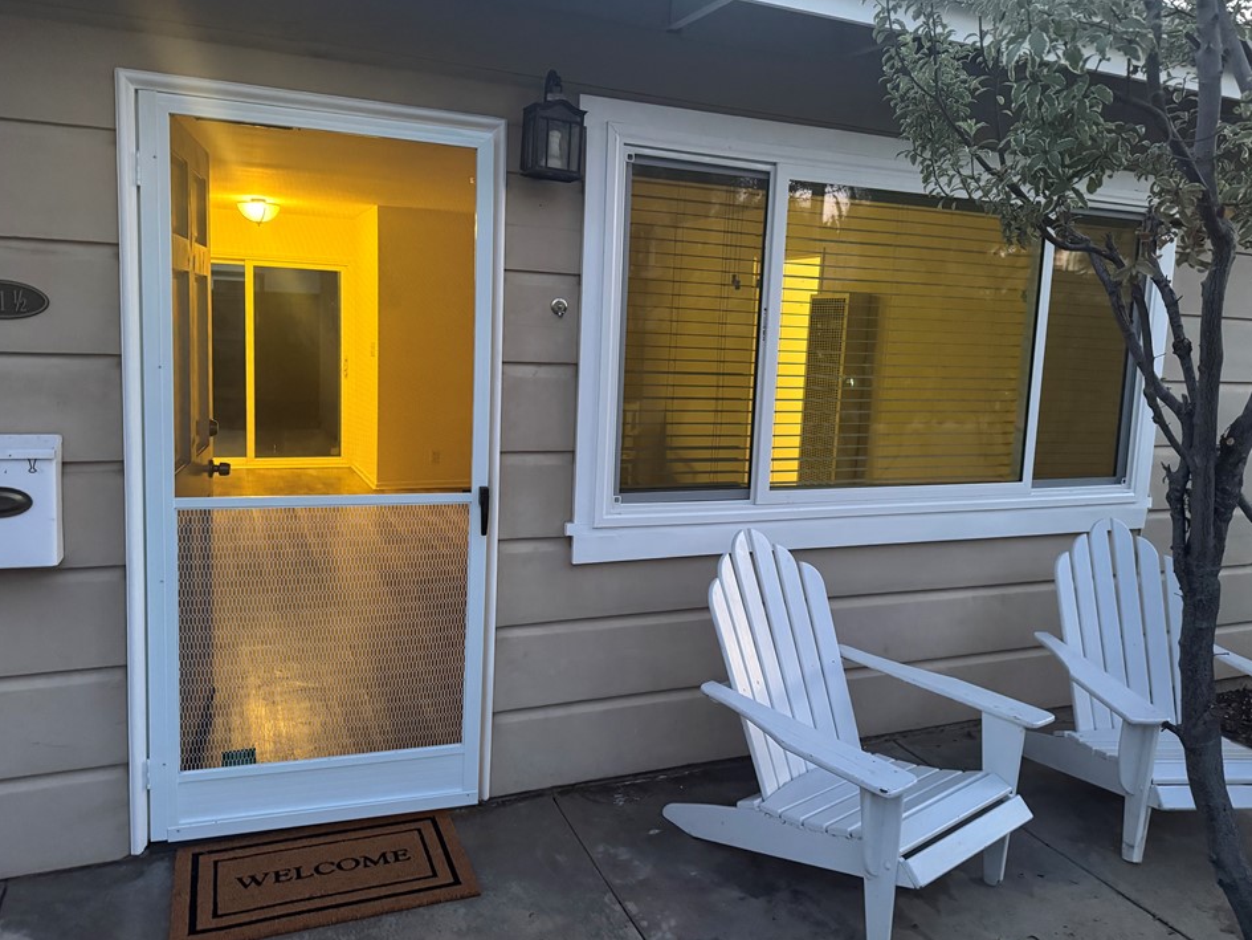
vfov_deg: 53.0
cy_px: 444
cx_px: 624
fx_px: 940
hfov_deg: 67.3
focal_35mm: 26
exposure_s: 1/40
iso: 800
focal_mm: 6.76
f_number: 1.78
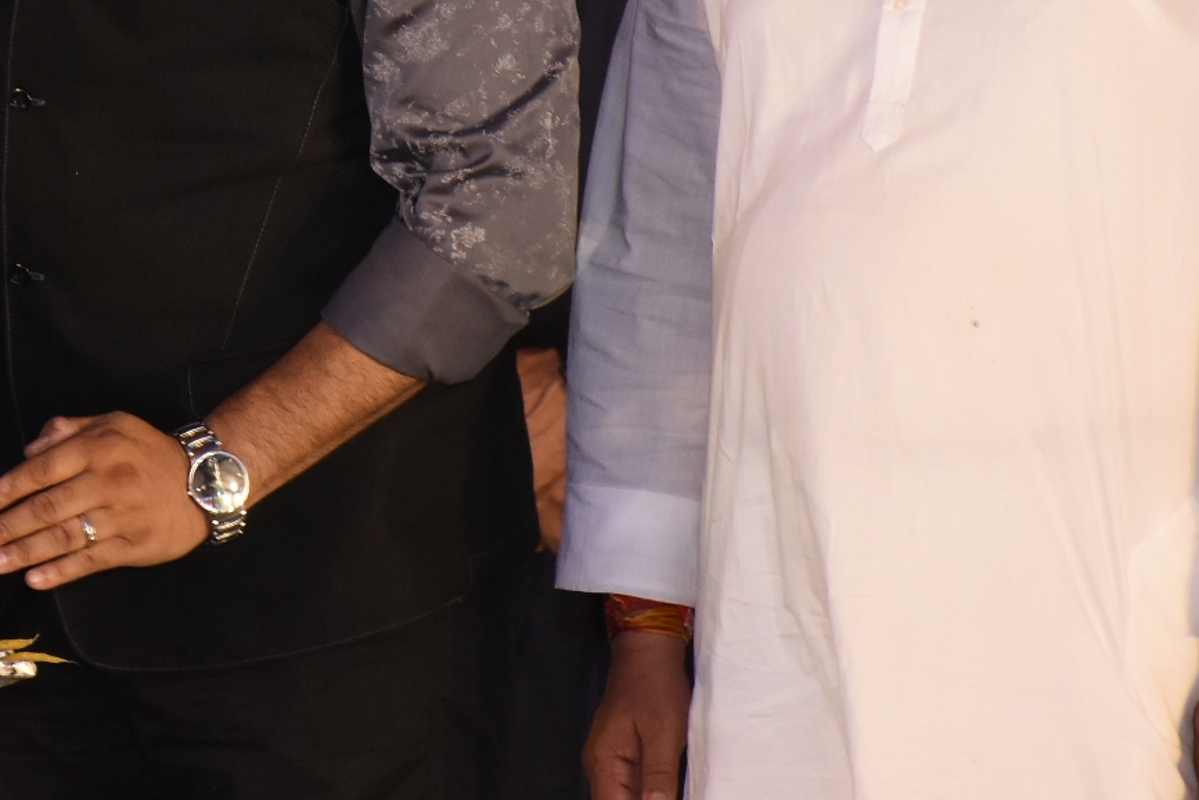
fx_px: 14525
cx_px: -24
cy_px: 21
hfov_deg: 4.7
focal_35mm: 436
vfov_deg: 3.2
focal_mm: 112
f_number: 6.3
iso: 1000
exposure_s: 1/125
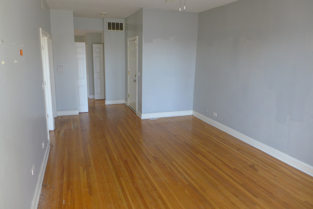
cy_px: 104
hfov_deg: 69.4
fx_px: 226
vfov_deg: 49.6
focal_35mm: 26
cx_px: 156
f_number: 1.5
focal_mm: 5.1
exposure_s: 1/160
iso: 160
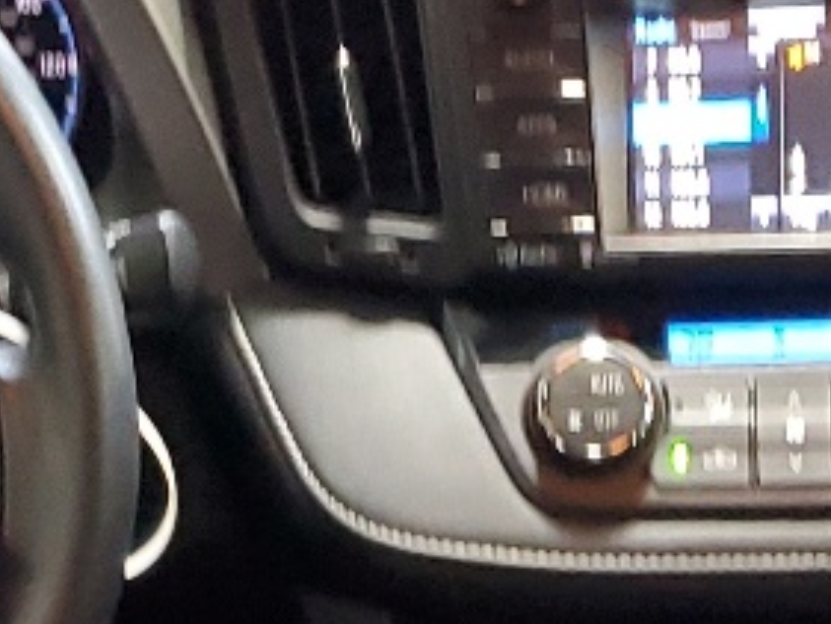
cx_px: 574
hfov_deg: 13.3
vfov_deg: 9.3
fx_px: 3554
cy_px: 1289
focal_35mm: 148
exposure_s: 1/17
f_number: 1.5
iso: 300
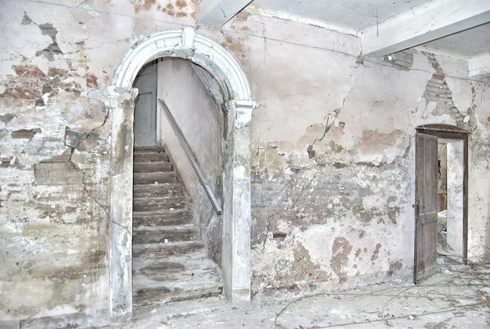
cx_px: 245
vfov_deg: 48.1
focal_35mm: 27
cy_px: 164
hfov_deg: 67.3
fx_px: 368
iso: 200
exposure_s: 1/60
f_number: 3.5
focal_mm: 18
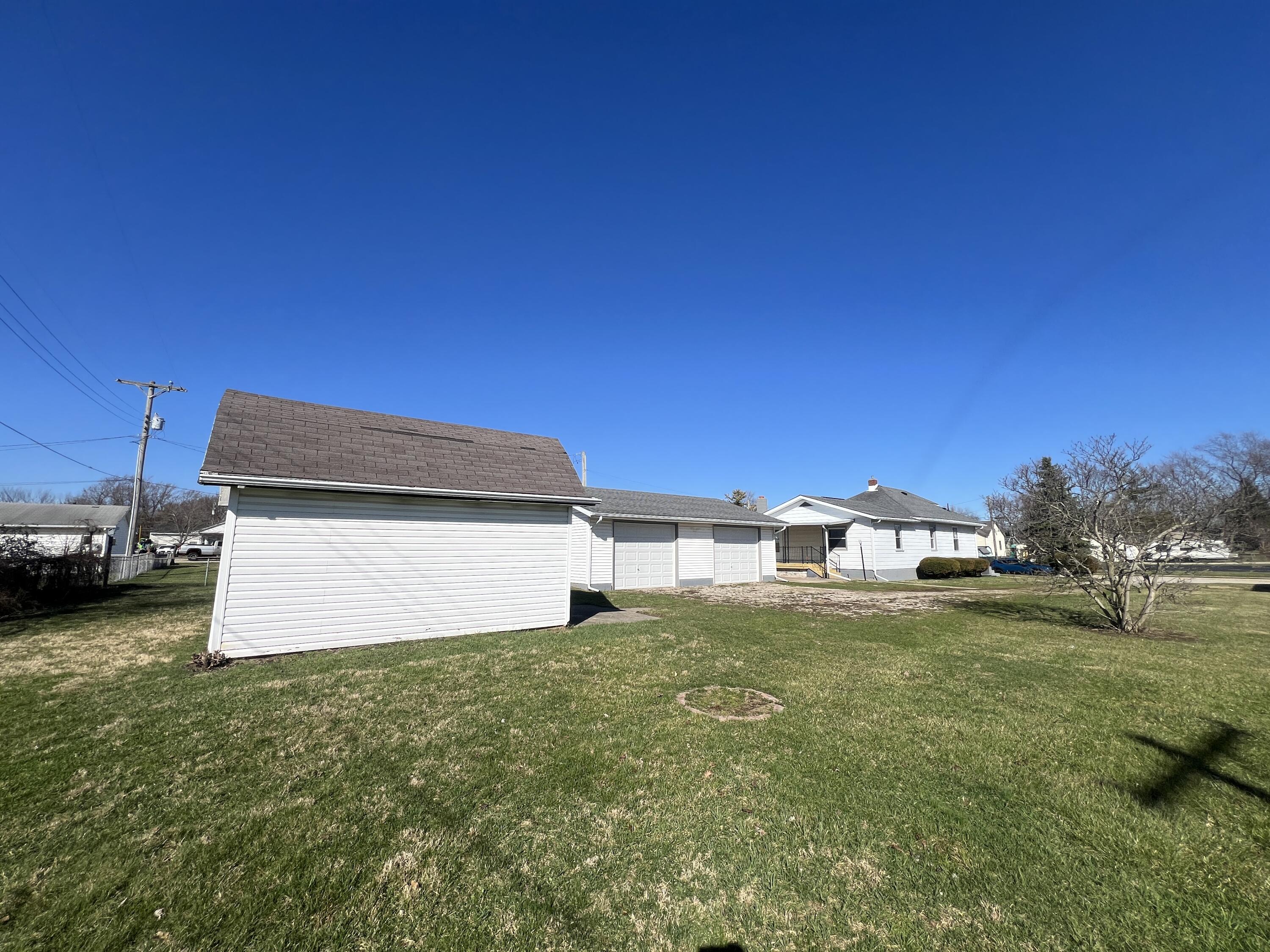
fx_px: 477
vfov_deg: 89.9
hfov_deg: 106.2
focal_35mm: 13
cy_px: 476
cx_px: 635
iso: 32
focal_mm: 1.57
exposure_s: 1/3774
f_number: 1.8
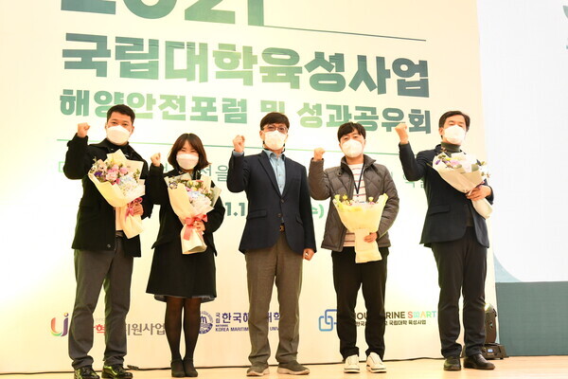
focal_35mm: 46
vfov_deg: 29.2
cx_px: 284
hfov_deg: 42.7
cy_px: 190
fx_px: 726
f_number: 8
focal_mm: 46
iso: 5000
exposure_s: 1/50
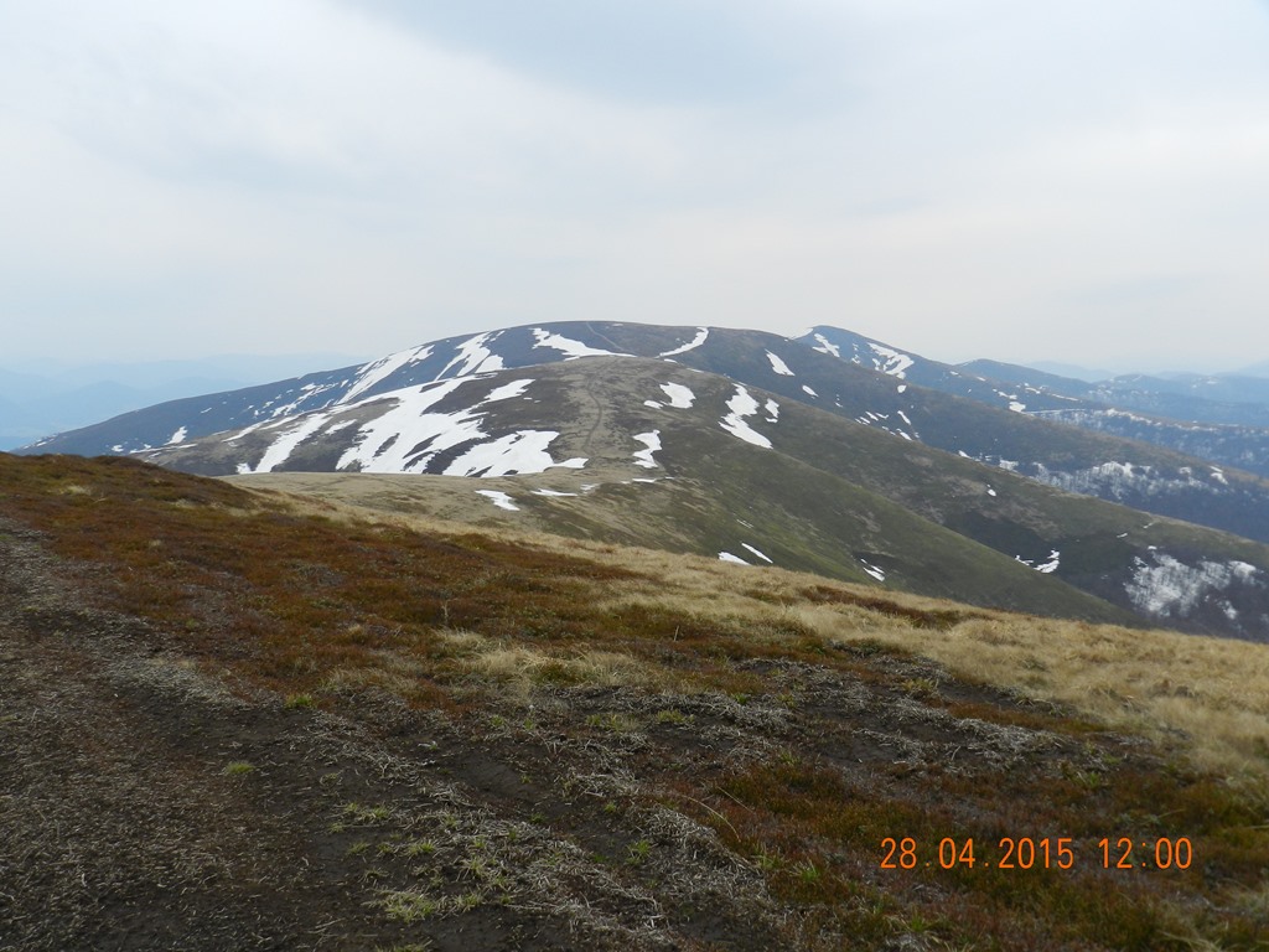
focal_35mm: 32
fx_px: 1173
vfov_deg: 44.2
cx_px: 634
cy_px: 476
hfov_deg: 56.8
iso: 160
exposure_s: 1/1000
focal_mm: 5.6
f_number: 3.7
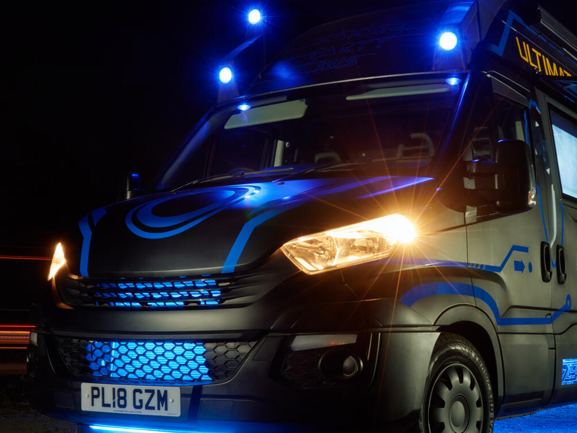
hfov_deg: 34.3
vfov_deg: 26.1
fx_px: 933
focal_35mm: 56
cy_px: 219
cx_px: 340
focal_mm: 35
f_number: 14
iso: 100
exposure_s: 15
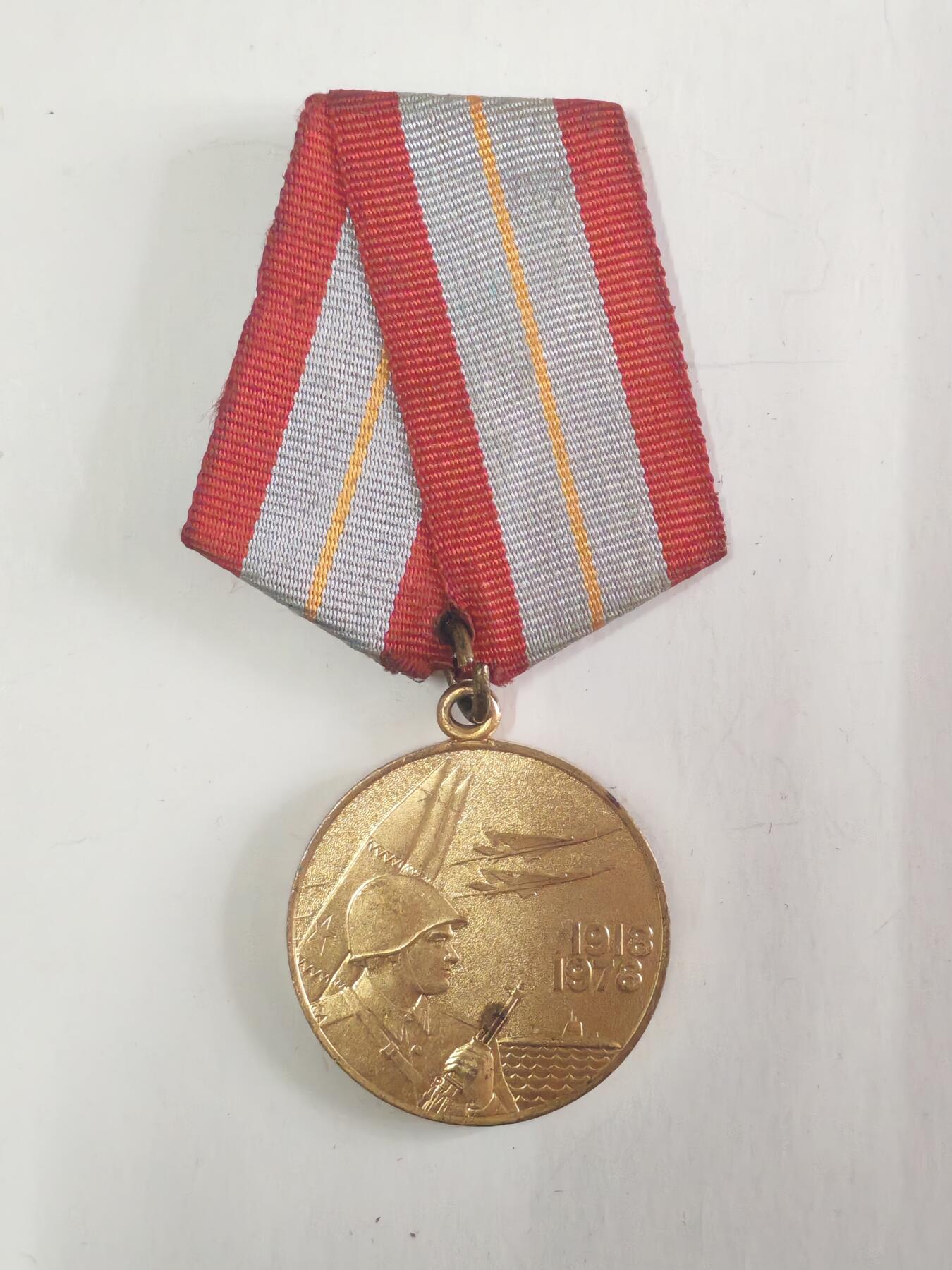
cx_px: 476
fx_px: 2493
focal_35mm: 68
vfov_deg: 28.6
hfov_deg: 21.6
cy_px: 635
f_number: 1.95
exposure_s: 1/33
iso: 1000
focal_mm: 5.52
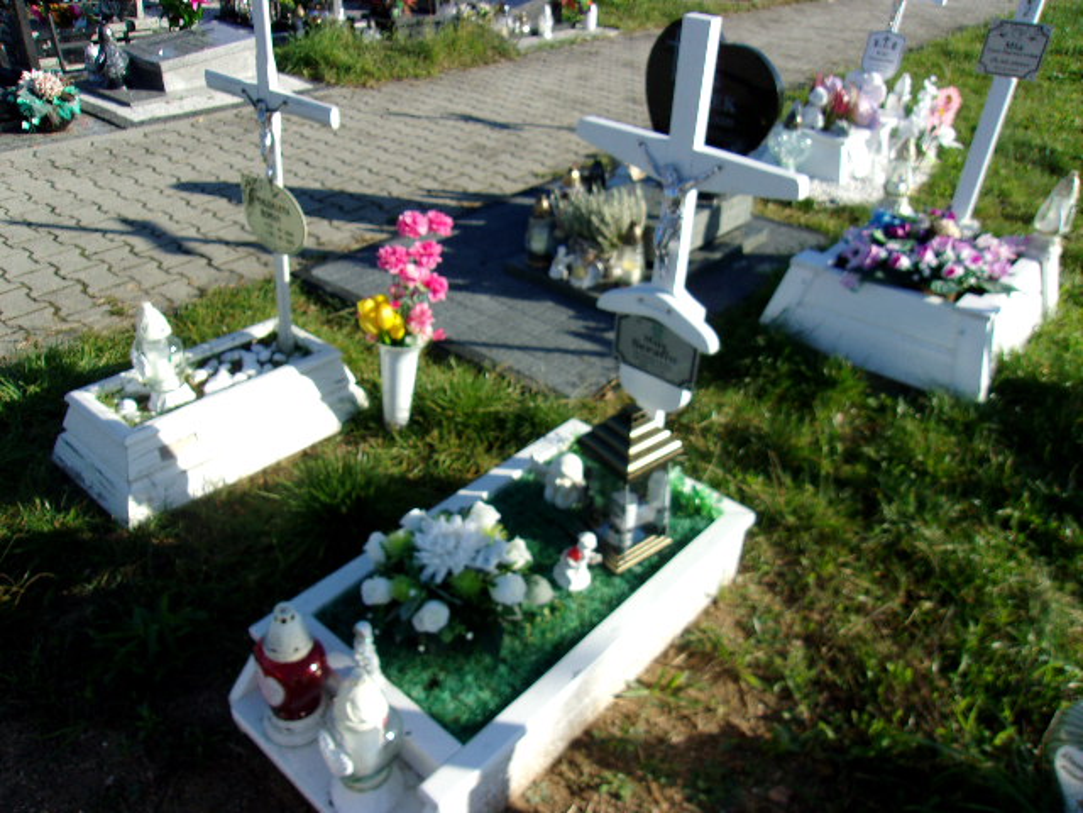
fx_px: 845
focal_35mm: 27
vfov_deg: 51.4
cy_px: 406
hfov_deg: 65.3
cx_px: 542
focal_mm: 4.9
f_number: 10.4
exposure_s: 1/70
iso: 80
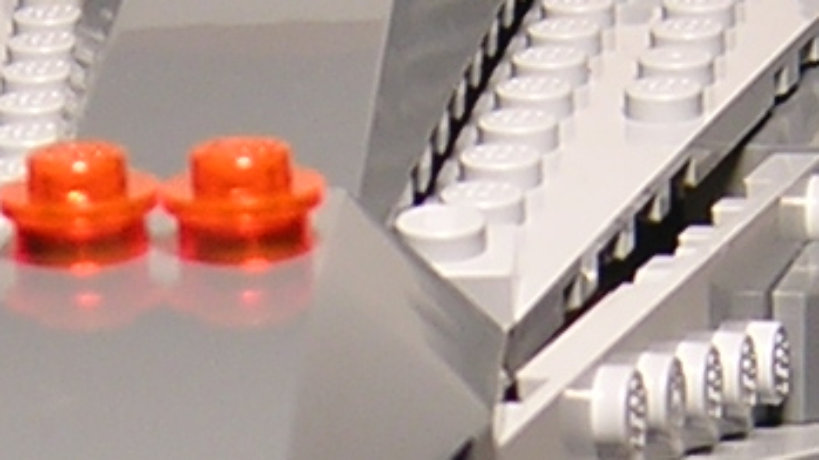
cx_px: 223
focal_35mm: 200
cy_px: 587
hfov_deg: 10.8
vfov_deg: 6.0
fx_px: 4342
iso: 100
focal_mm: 5.2
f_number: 2.7
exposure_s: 1/189
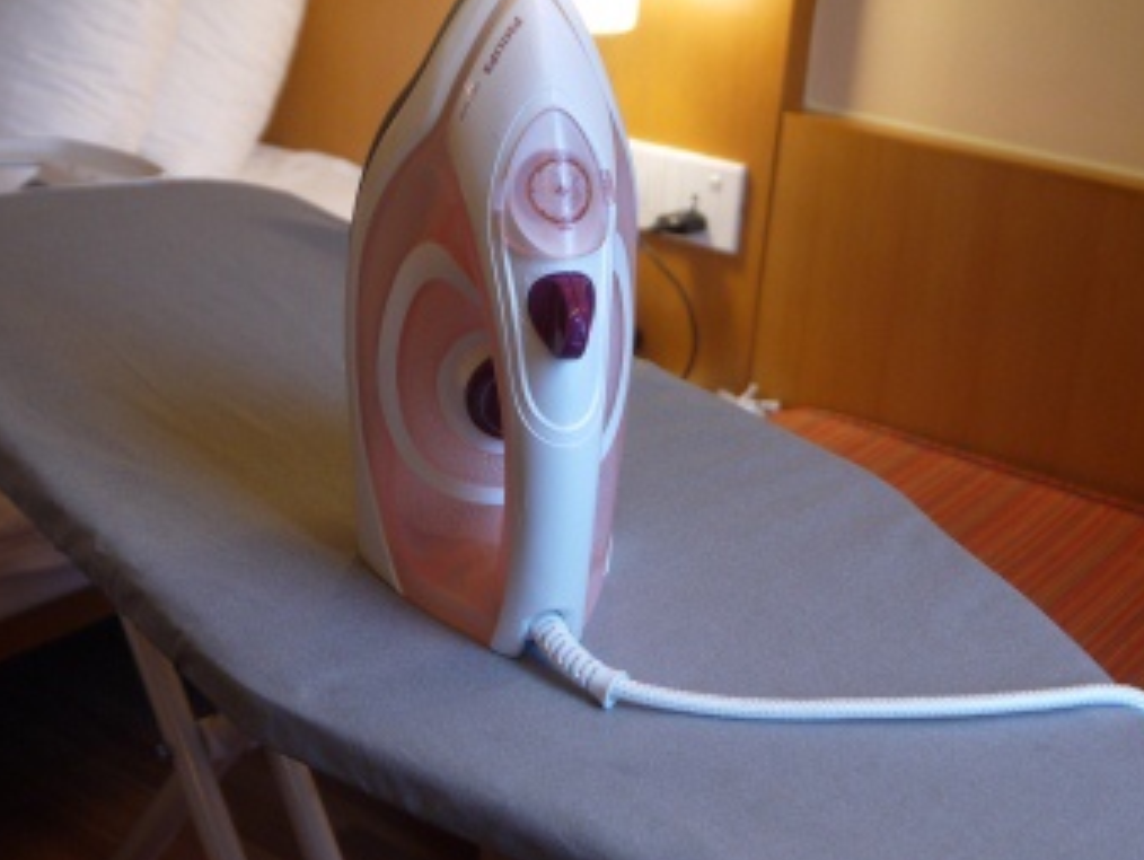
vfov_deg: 27.5
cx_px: 565
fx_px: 1753
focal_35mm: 53
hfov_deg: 36.1
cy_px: 504
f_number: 4.4
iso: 500
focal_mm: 20
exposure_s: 1/60
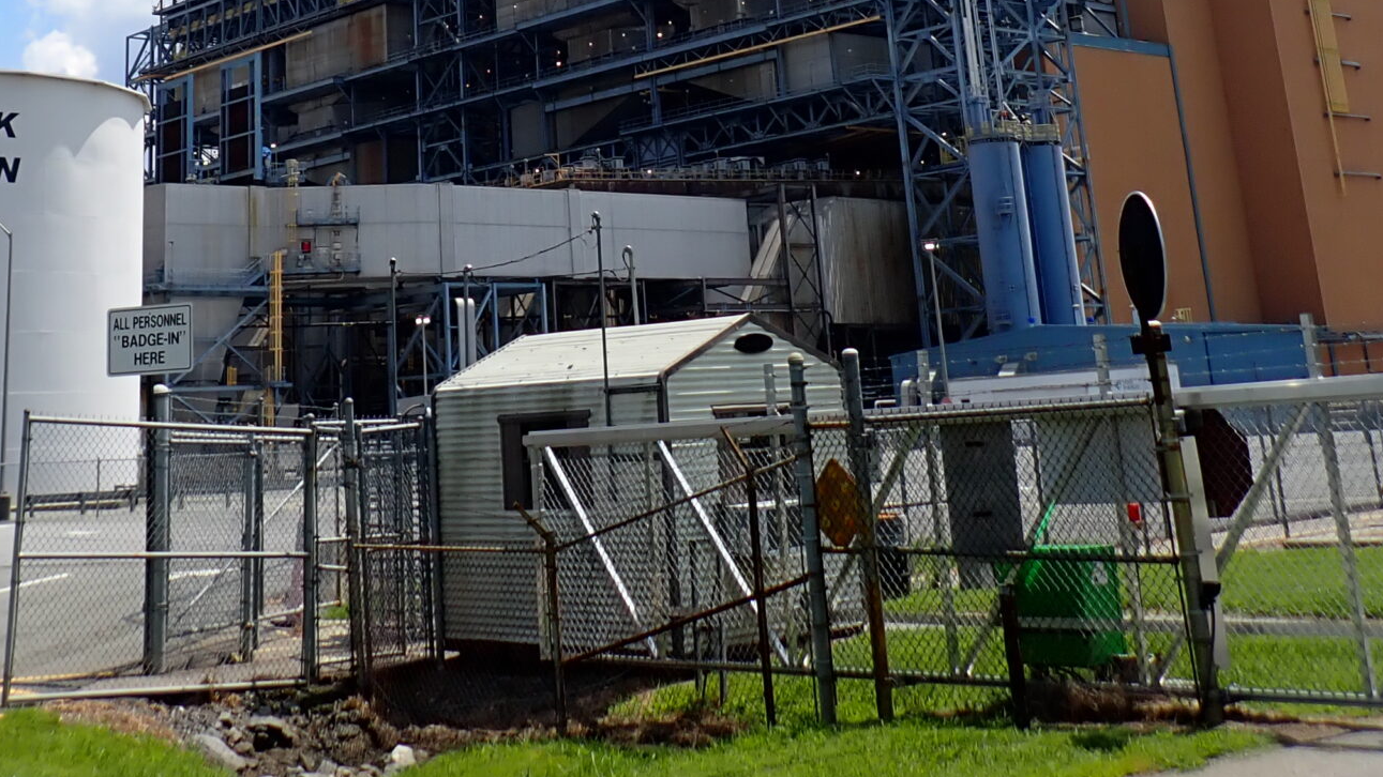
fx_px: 1980
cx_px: 511
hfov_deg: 38.2
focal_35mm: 54
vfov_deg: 20.3
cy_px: -238
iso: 100
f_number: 8
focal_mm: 4.5
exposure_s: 1/200
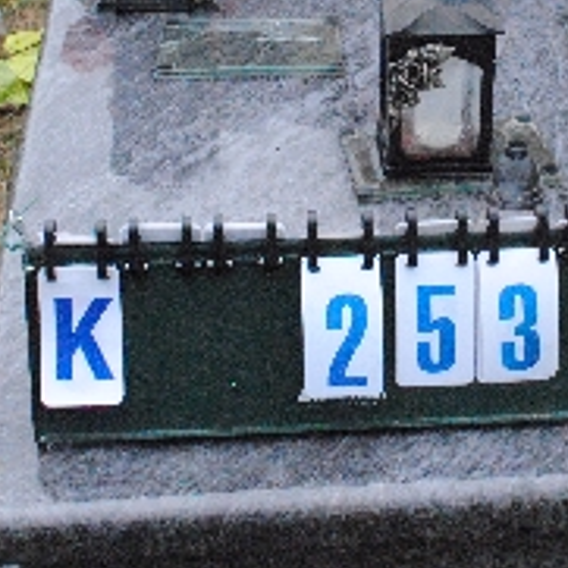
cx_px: 430
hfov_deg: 19.2
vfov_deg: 18.9
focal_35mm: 90
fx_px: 1671
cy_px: 35
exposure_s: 1/400
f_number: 10
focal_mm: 20
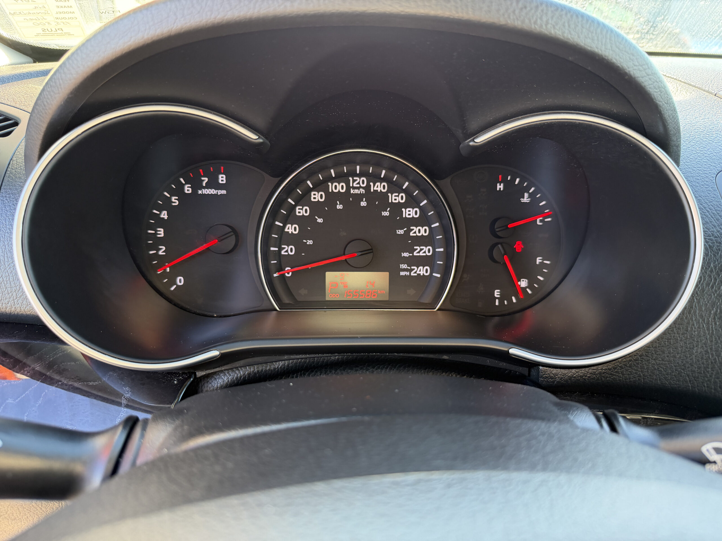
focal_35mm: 24
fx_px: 501
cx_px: 361
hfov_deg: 71.6
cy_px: 270
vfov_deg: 56.8
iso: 200
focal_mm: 6.76
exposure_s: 1/85
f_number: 1.78
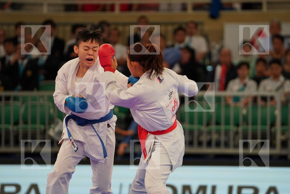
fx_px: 2416
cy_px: 97
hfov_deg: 6.9
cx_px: 145
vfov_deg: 4.6
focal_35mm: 300
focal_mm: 200
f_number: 2.8
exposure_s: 1/1000
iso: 1600
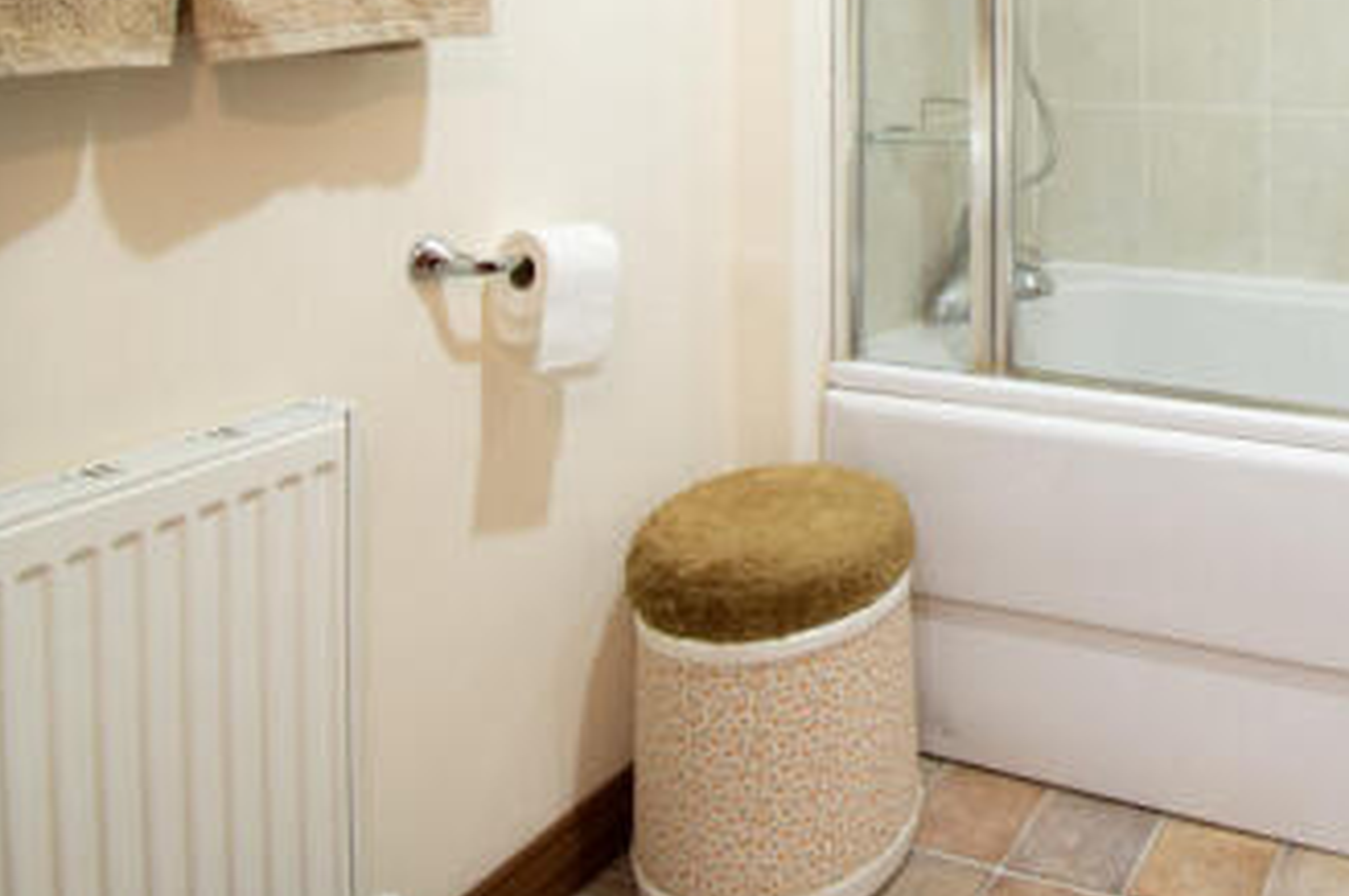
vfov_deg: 38.8
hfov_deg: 55.2
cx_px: 1172
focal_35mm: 30
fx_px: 1123
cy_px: 10
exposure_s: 1/3
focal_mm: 10
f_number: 8
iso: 320
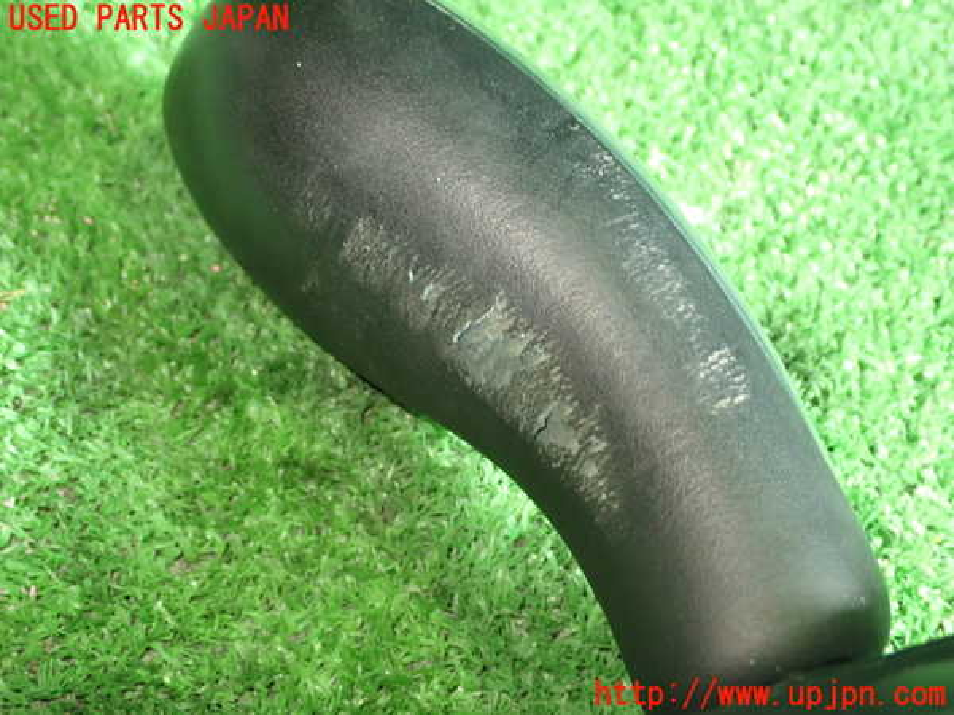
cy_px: 358
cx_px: 477
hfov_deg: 38.2
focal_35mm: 50
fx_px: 1378
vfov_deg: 29.1
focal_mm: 9.01
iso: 800
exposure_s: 1/40
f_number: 3.2
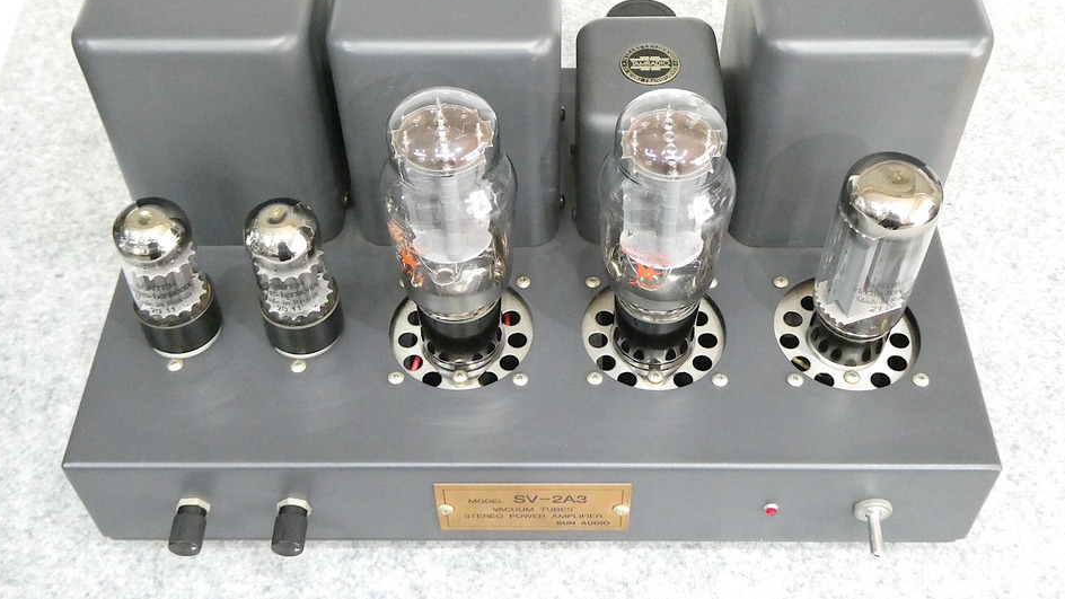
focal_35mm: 41
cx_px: 531
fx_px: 1158
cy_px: 228
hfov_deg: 49.4
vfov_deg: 28.9
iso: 1600
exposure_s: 1/40
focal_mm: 6.7
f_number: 3.7
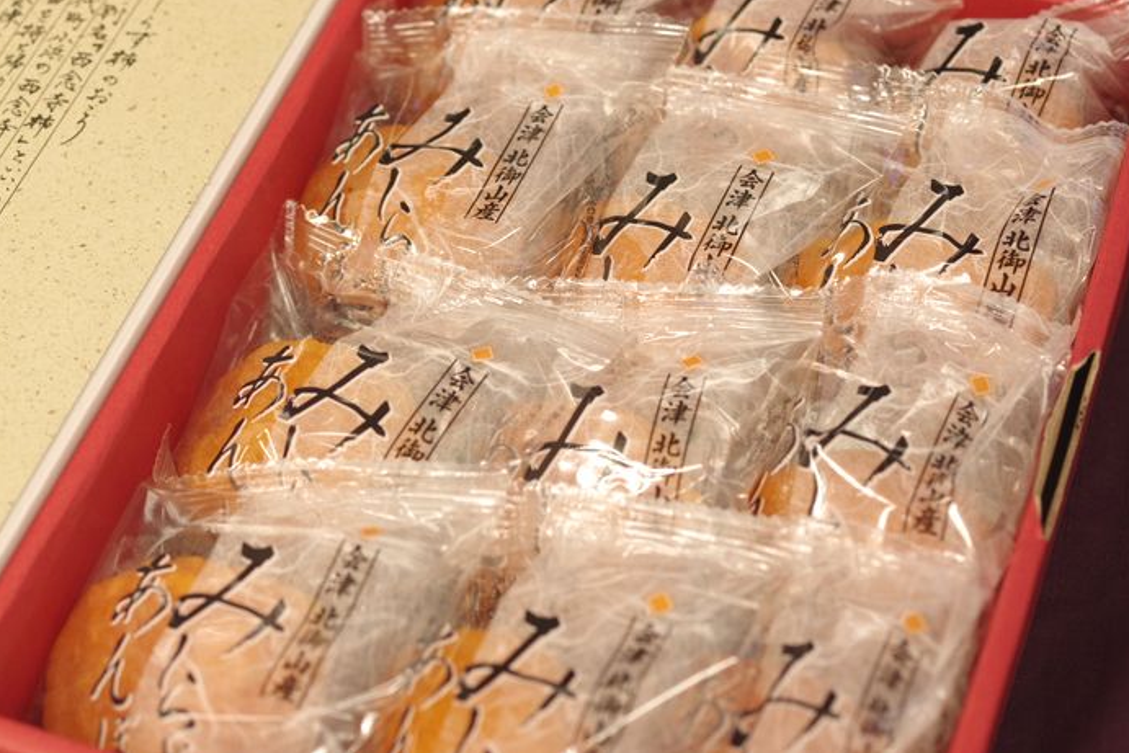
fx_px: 2384
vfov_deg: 18.0
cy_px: 373
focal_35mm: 76
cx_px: 567
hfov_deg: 26.6
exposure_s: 1/100
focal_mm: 50
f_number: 4
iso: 1600
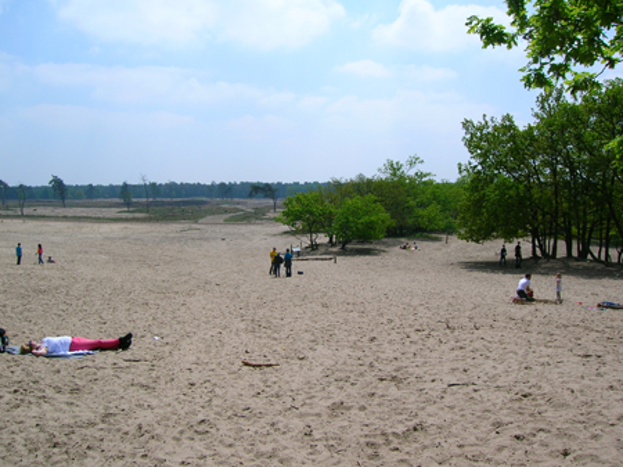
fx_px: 612
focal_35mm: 34
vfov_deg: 41.8
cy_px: 234
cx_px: 312
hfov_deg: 54.0
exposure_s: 1/888
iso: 50
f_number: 4.9
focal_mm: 5.7
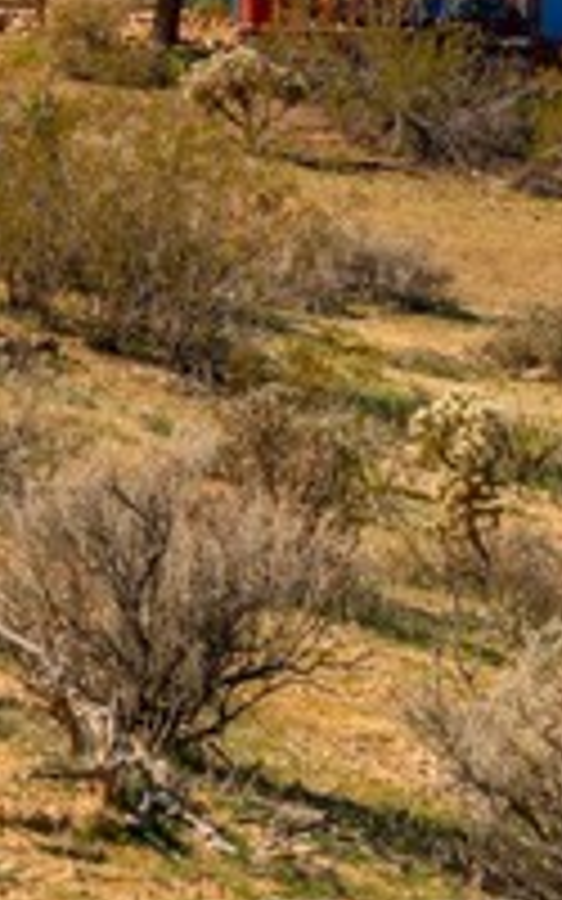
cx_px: 283
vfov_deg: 14.0
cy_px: -56
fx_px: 3602
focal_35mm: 147
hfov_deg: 8.9
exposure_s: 1/800
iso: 100
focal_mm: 45
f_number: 4
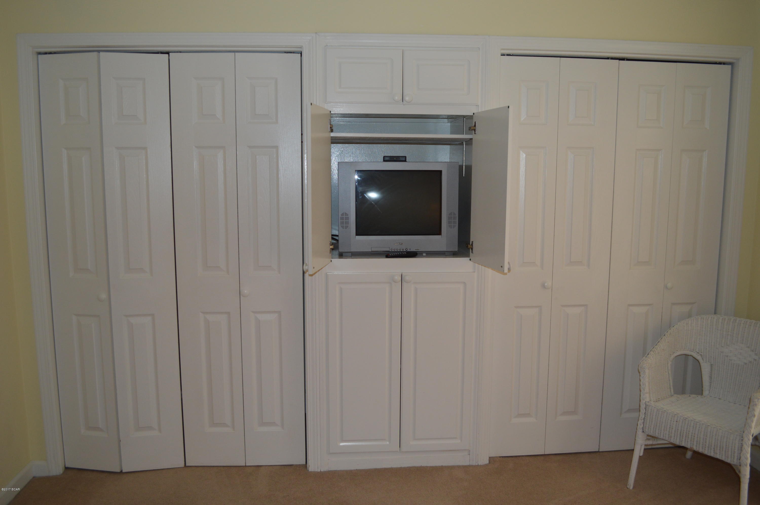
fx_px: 569
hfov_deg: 67.4
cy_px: 252
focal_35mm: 27
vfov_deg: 47.8
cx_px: 380
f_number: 3.5
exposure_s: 1/60
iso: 450
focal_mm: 18
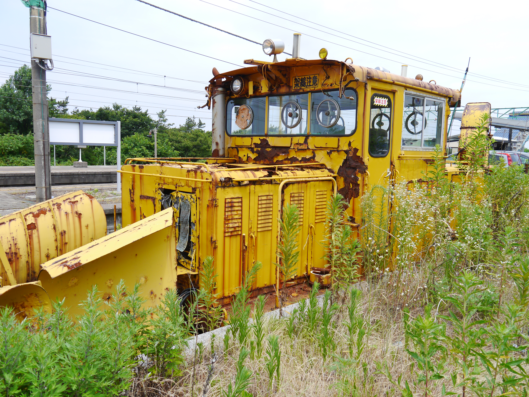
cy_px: 198
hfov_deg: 59.9
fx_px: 459
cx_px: 264
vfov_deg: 46.8
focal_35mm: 30
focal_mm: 15
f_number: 6.3
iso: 160
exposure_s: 1/400
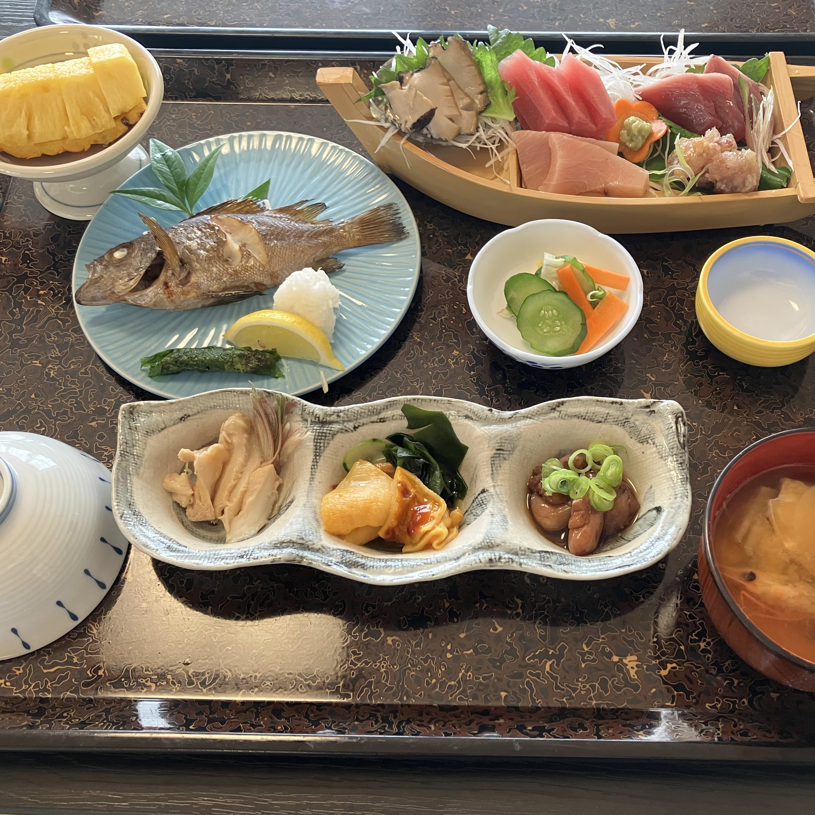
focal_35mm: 34
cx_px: 477
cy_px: 415
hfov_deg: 48.2
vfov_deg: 48.4
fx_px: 906
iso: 125
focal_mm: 3.99
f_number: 1.8
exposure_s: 1/60
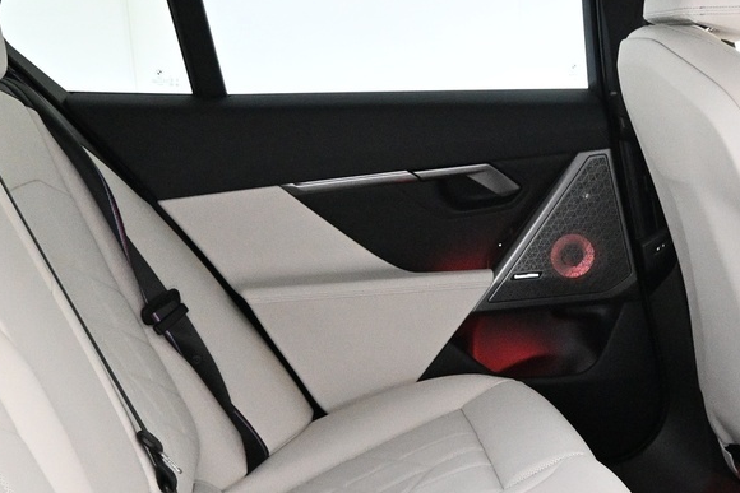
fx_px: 1377
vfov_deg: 20.2
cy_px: 345
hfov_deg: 29.5
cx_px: 570
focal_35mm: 67
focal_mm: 16
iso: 4000
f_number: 3.5
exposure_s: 1/40
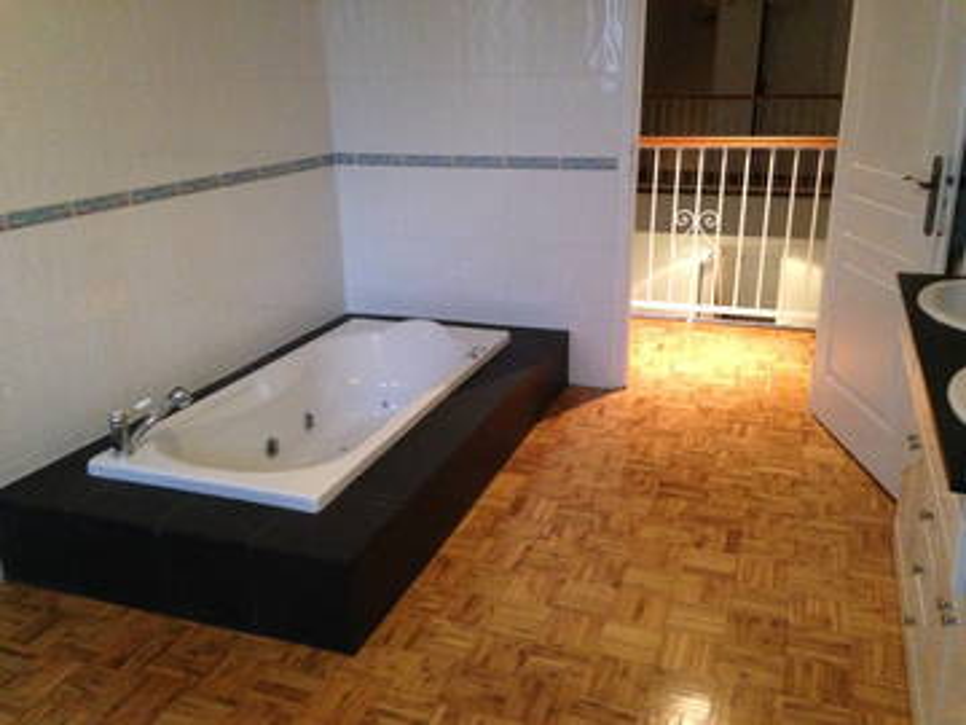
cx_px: 483
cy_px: 362
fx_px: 921
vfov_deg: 42.9
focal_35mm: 33
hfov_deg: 55.4
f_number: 2.4
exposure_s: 1/15
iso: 800
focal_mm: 4.12
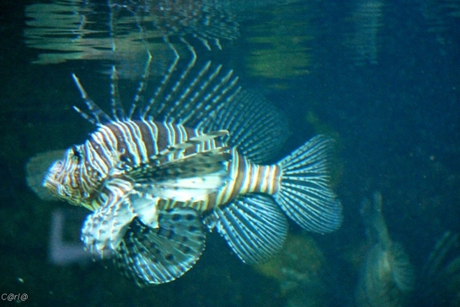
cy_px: 143
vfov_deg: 12.3
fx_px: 1432
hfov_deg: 18.2
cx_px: 231
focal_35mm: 112
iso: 1600
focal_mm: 68
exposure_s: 1/50
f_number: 4.2
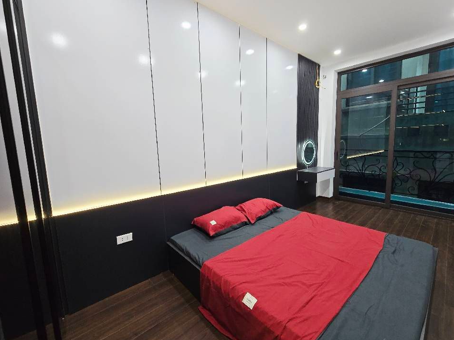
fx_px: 184
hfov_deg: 101.9
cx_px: 243
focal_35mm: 14
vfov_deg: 85.7
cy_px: 167
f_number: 2.2
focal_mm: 2.2
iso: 160
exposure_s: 1/50
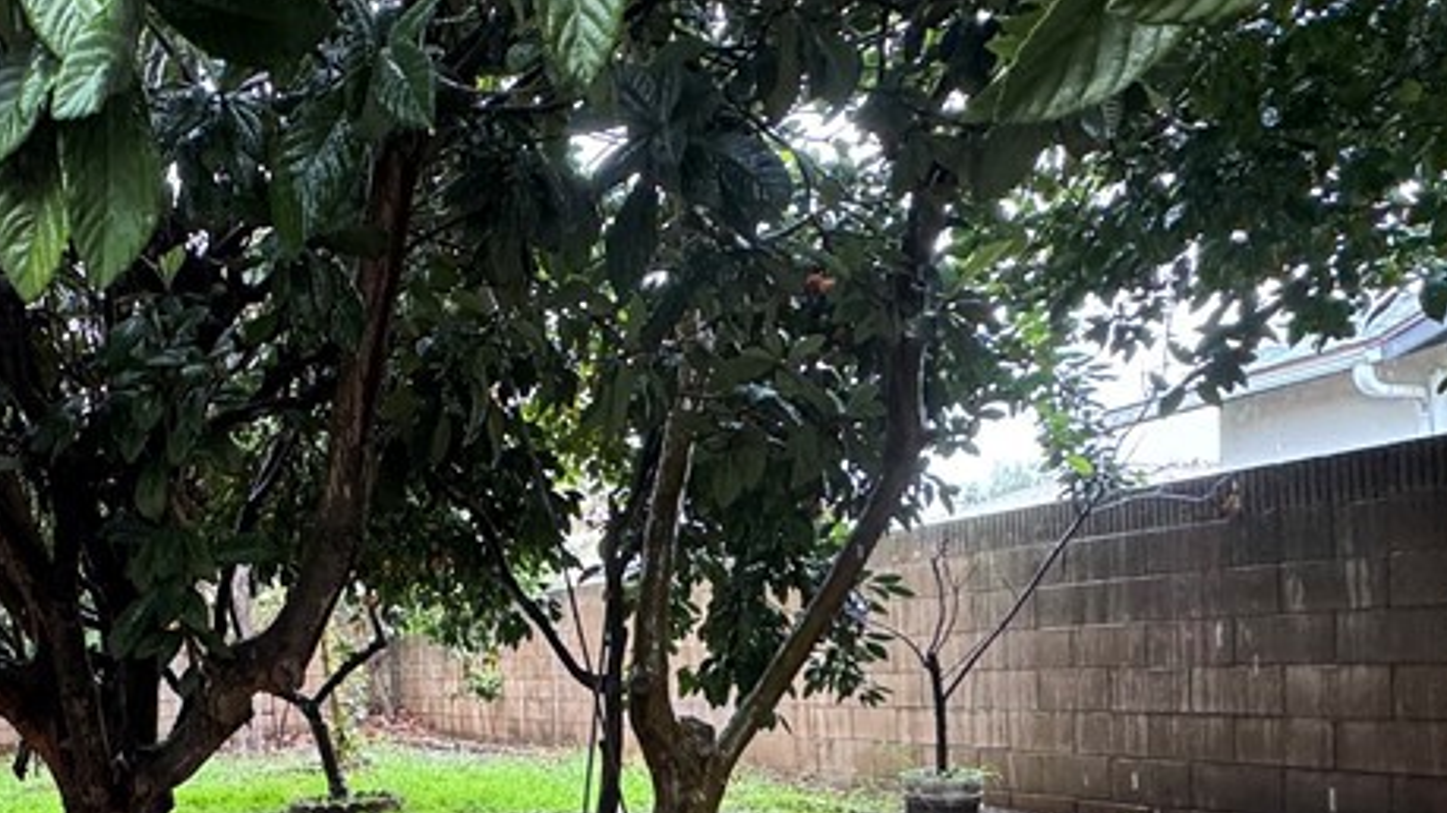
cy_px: 734
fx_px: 1304
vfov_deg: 32.8
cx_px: 177
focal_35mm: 34
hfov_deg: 52.0
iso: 250
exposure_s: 1/99
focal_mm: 2.22
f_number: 2.2
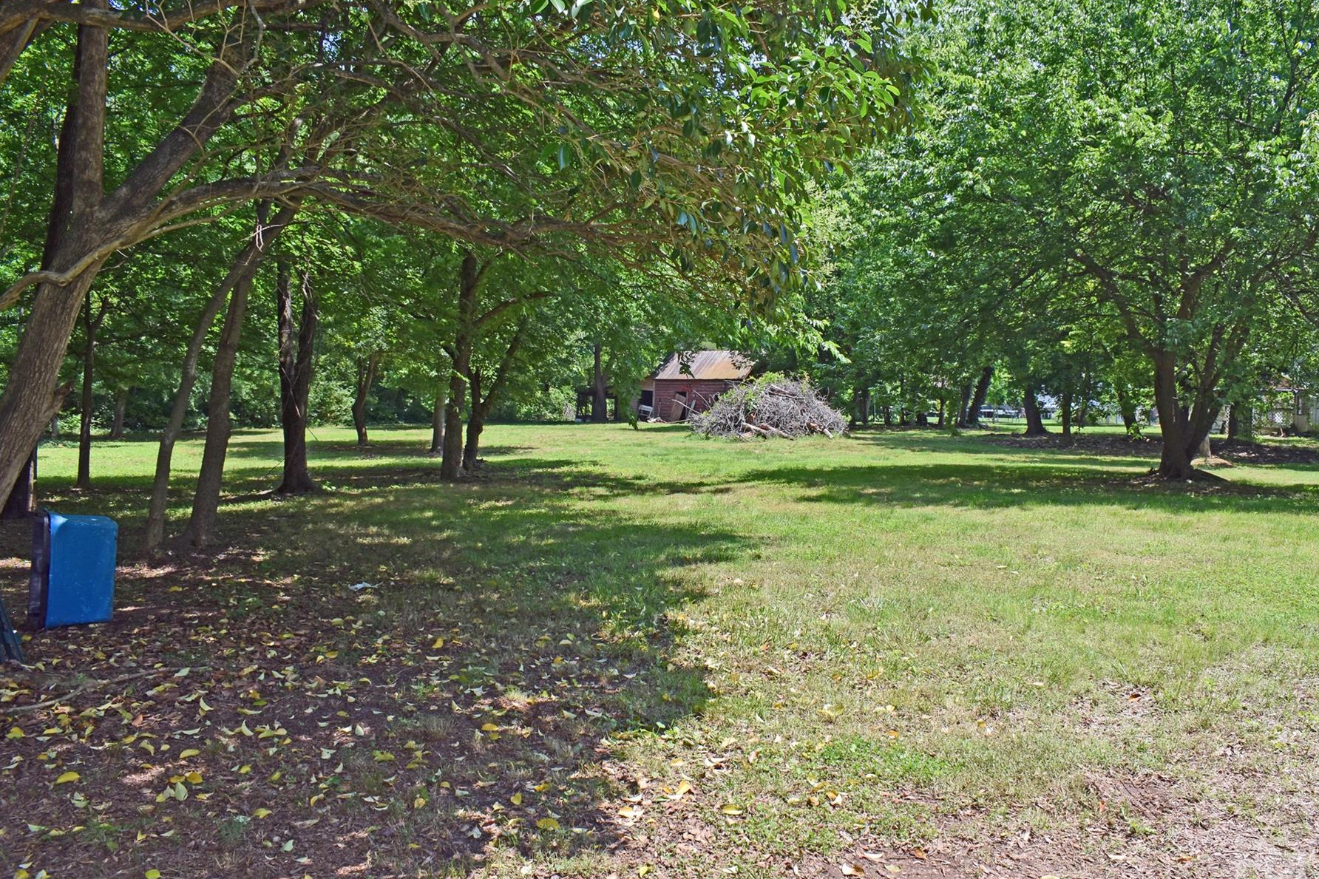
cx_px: 722
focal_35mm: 31
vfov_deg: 42.3
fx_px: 1136
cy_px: 474
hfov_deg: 60.2
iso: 100
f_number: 8
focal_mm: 18
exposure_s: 1/200
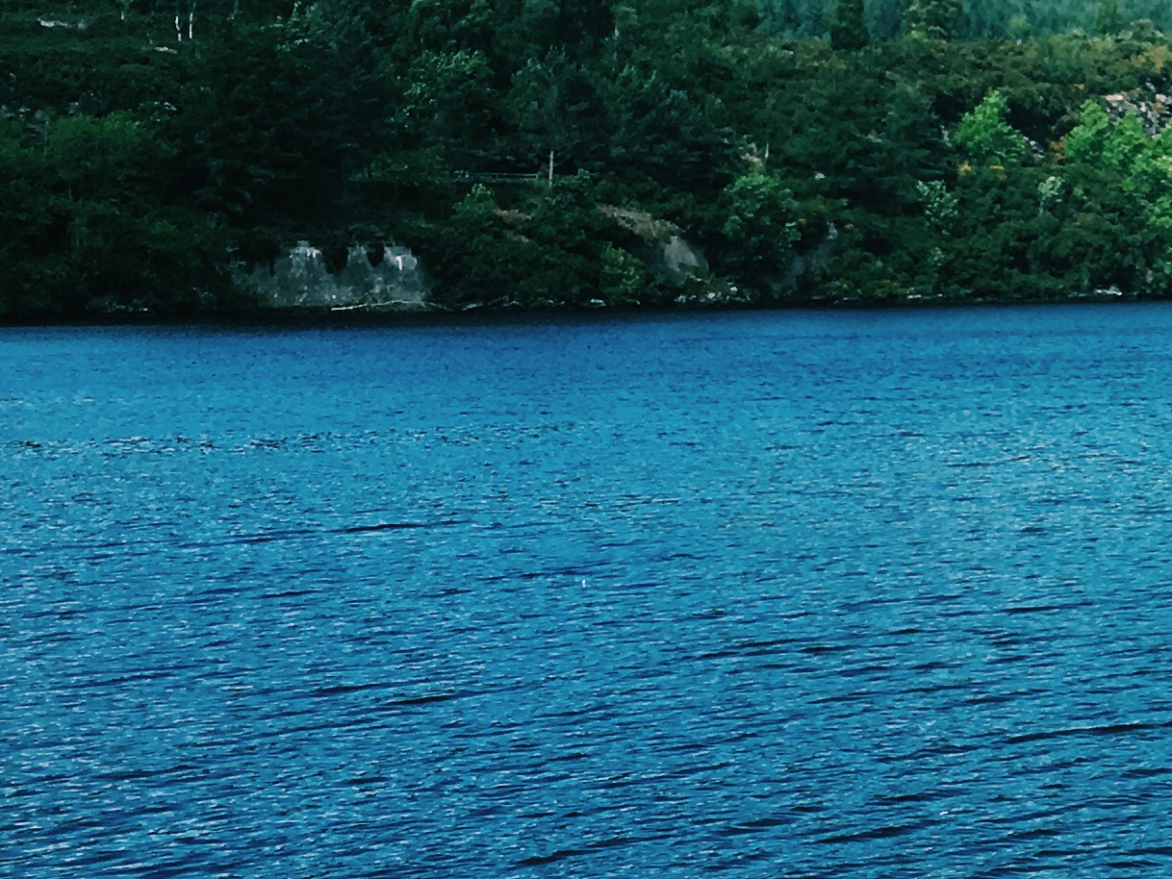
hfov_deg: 18.4
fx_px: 3251
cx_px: 1683
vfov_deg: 15.4
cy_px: 377
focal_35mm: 96
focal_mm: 4.15
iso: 25
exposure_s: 1/999
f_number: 2.2
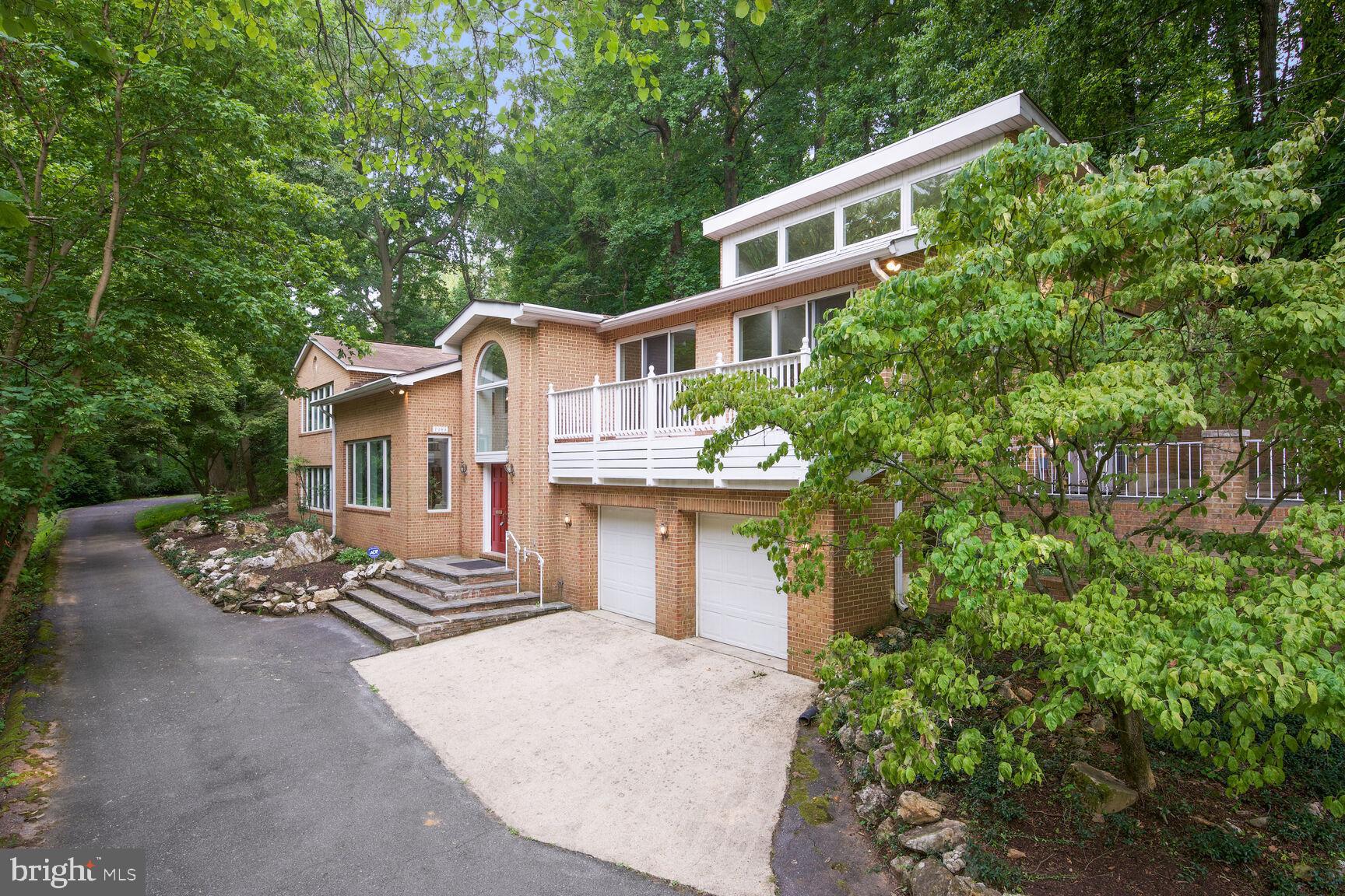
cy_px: 448
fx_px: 728
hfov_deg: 85.4
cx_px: 672
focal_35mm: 20
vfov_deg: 63.2
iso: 200
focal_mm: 19.5
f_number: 8
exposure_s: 1/60
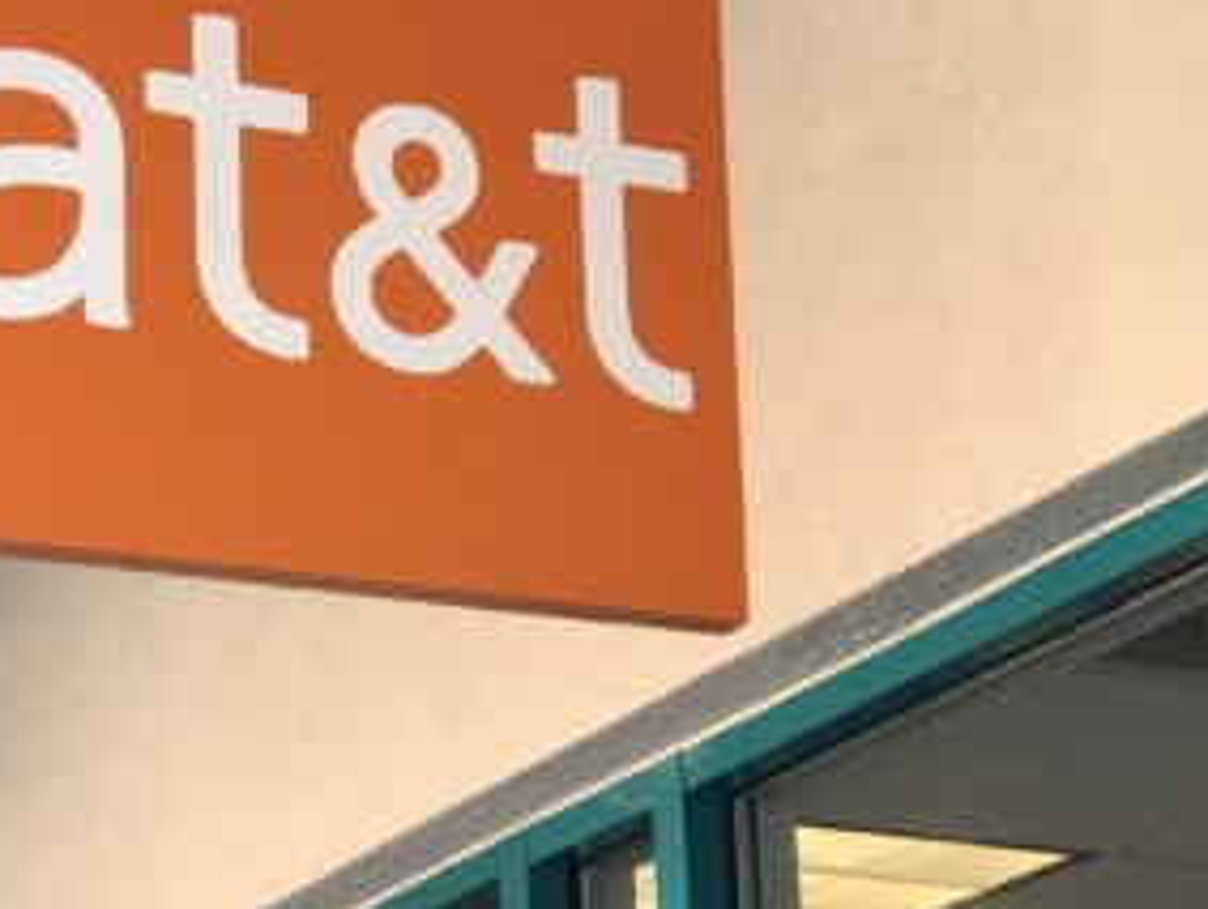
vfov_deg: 9.8
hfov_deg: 13.0
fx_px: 5276
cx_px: 252
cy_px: 681
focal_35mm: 151
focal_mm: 6.6
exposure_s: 1/60
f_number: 2.8
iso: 40
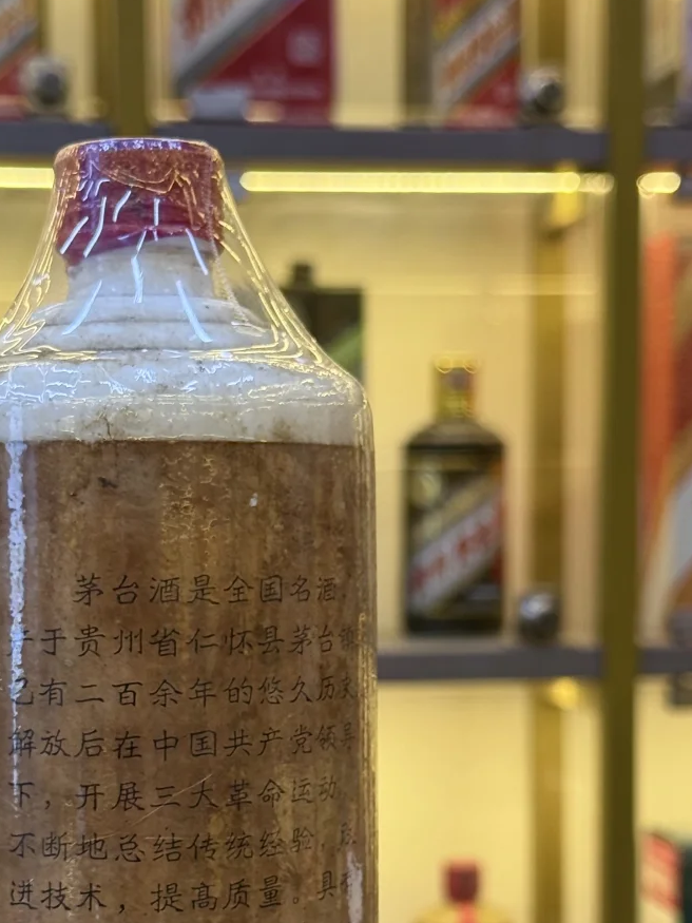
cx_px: 247
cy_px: 693
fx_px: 2106
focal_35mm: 79
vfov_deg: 24.4
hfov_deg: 18.6
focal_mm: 6.76
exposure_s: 1/62
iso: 100
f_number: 1.78
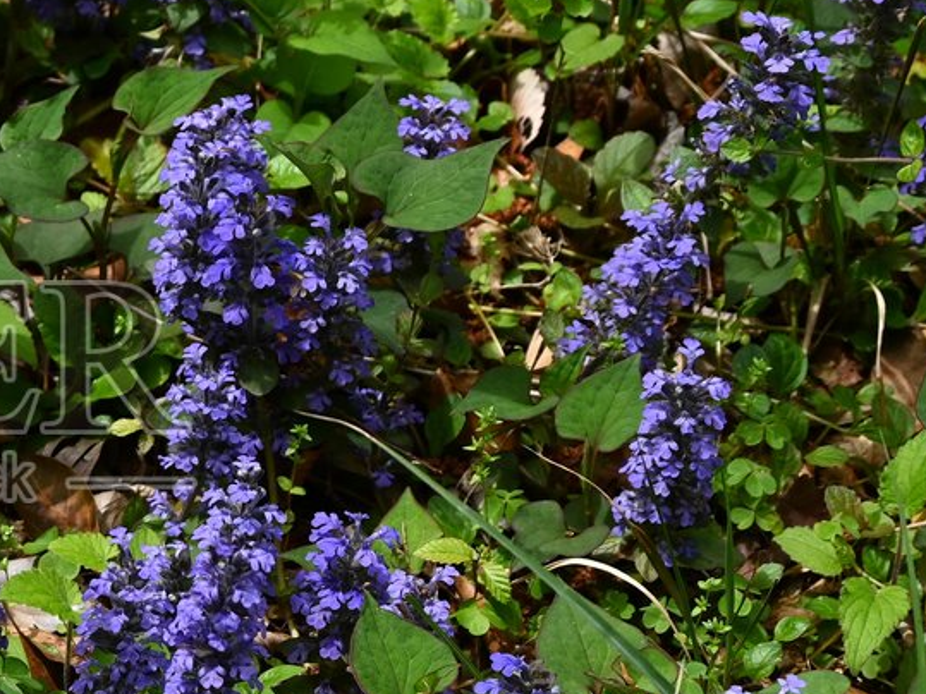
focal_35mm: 157
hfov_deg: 12.4
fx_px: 4199
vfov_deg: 9.4
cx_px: -93
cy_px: 399
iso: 200
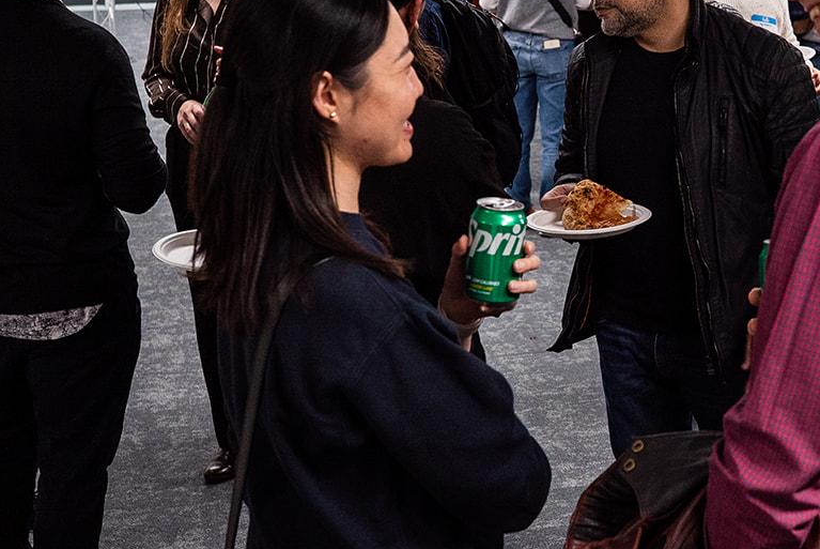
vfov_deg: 18.7
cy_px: 232
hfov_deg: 27.0
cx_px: 683
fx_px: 1664
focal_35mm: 73
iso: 1600
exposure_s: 1/160
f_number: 4.5
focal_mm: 35
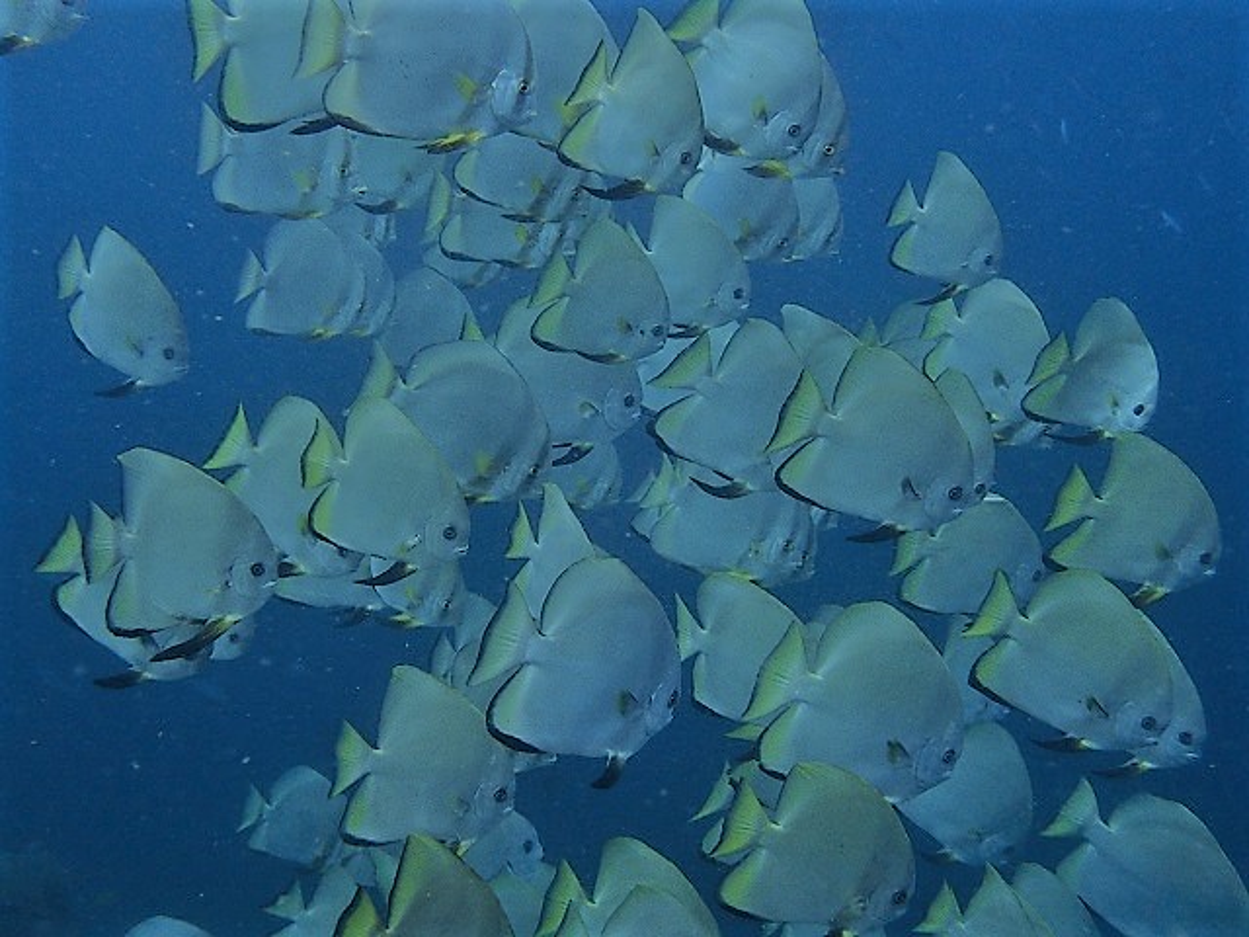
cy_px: 468
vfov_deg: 36.0
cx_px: 624
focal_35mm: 40
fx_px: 1443
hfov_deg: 46.8
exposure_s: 1/160
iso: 100
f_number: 4
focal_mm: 7.34
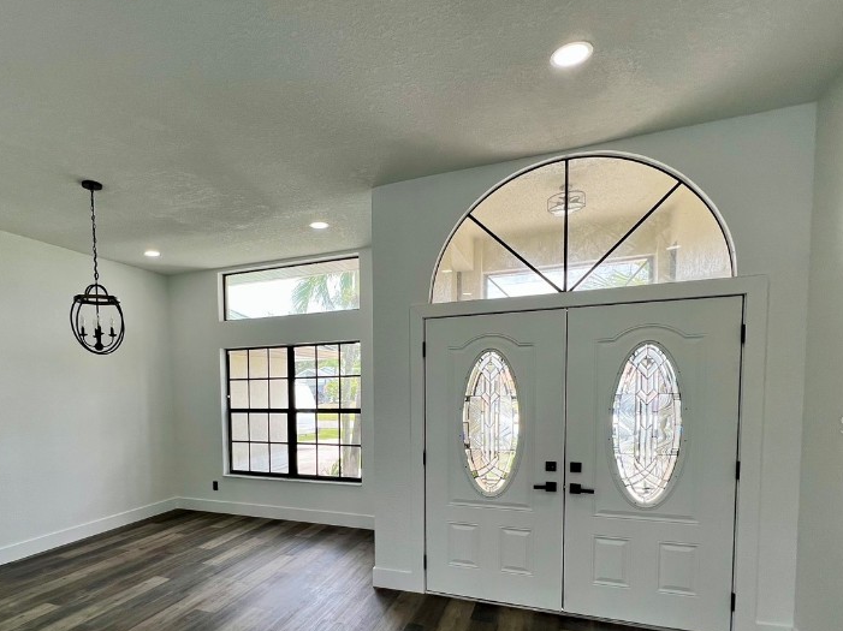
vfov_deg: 66.6
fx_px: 462
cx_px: 338
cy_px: 424
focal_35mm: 19
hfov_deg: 83.7
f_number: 1.8
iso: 32
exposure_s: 1/166
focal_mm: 1.57
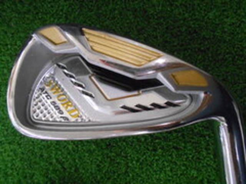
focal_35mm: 26
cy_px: 92
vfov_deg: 53.1
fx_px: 185
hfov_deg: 67.3
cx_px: 123
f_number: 3.2
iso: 800
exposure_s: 1/160
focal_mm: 4.6
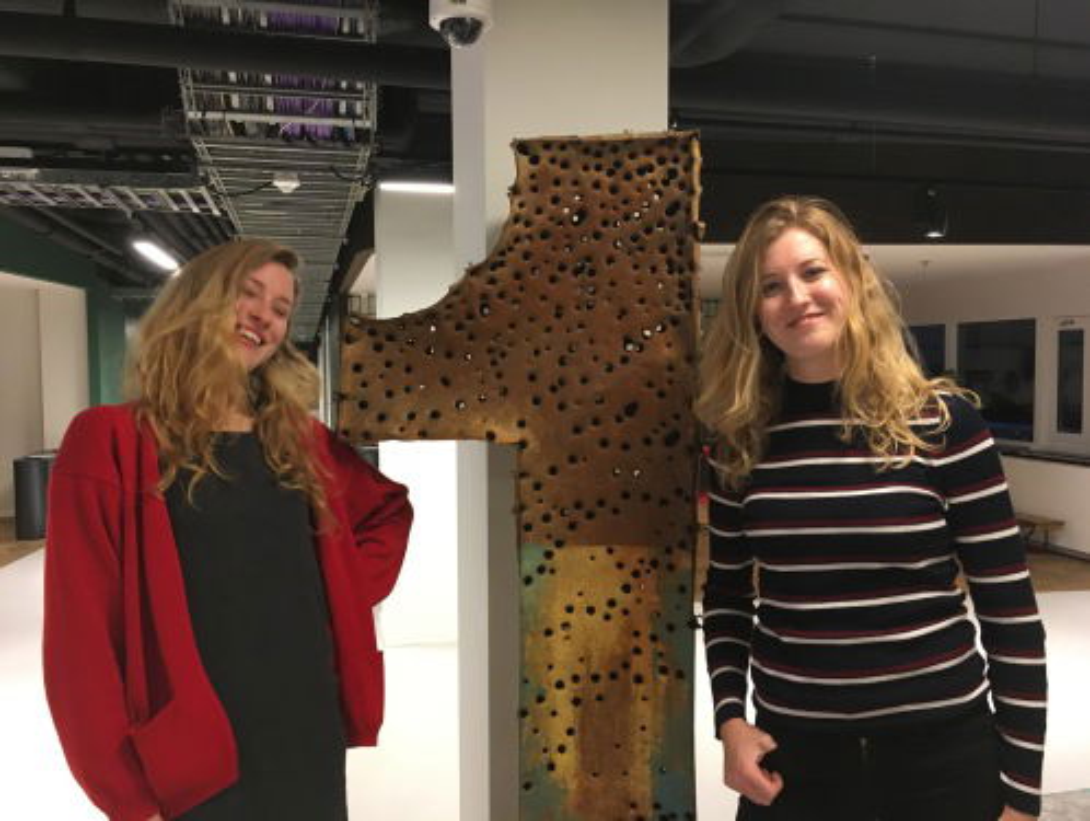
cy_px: 410
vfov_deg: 48.3
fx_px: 914
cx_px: 545
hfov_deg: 61.6
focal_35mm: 29
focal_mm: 4.15
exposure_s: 1/33
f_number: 2.2
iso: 250
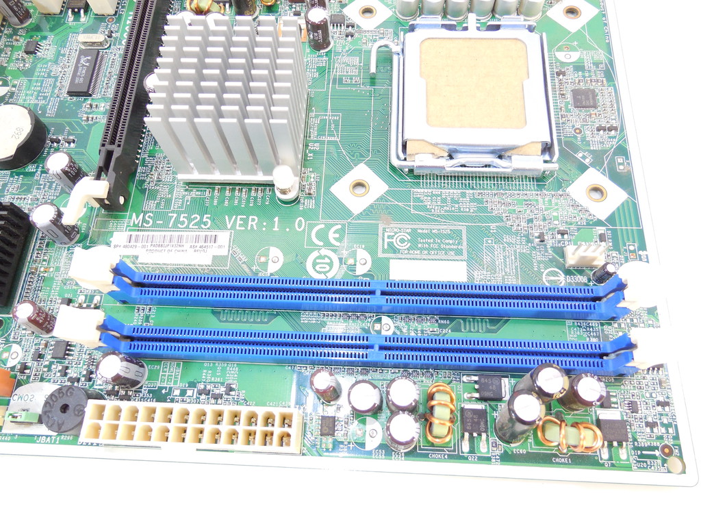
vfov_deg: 54.9
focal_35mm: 25
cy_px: 263
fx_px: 506
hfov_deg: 69.4
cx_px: 350
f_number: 3.1
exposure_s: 1/30
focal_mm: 4.5
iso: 140
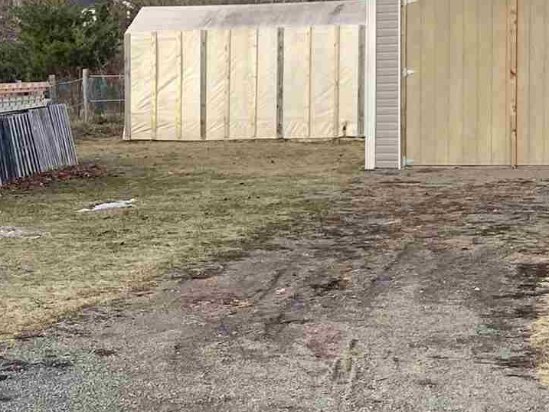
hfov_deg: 16.2
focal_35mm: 120
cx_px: 34
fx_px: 1903
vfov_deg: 12.3
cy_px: 299
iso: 20
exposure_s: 1/461
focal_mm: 3.99
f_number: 1.8
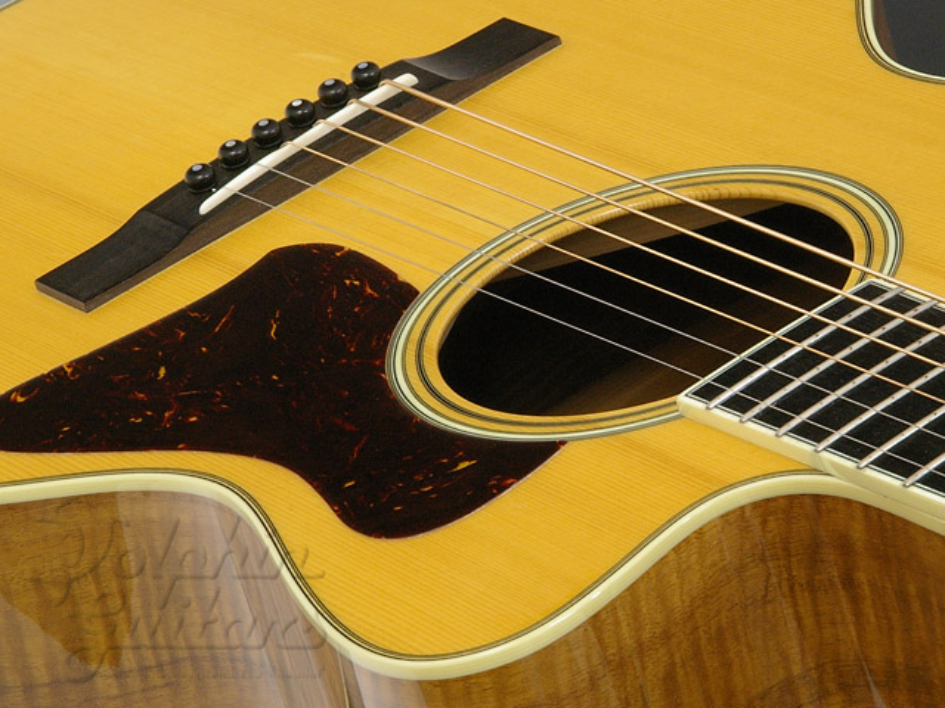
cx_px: 472
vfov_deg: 8.8
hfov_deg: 11.7
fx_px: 4614
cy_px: 354
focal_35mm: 169
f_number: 27
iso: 800
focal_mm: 113
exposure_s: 1.5
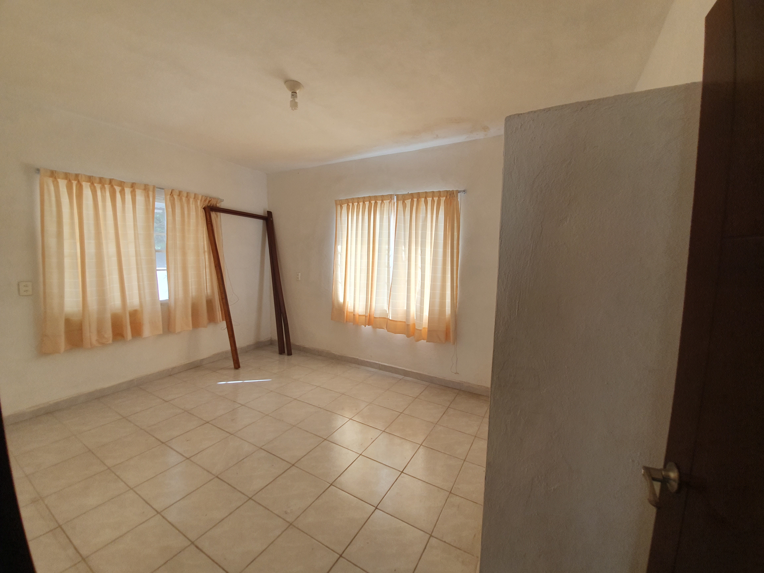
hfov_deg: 106.2
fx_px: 287
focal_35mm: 13
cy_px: 286
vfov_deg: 89.9
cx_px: 382
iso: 50
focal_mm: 1.8
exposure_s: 1/120
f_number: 2.2
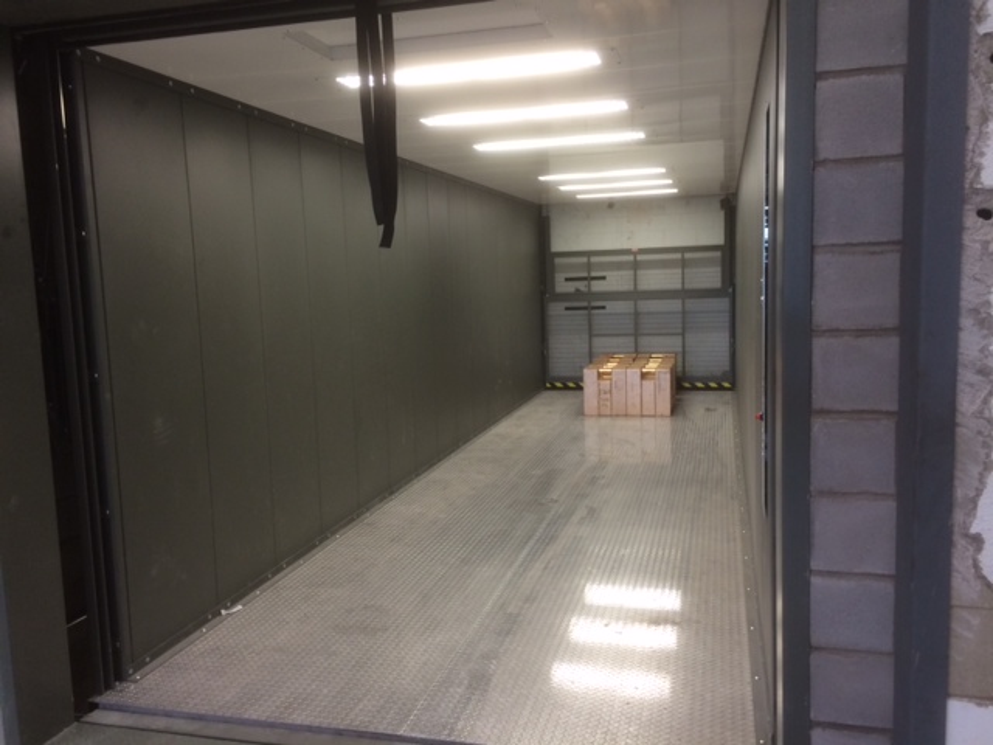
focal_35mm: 30
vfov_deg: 46.8
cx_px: 496
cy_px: 372
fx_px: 861
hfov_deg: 60.0
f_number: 2.2
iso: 100
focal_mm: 4.12
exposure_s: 1/30
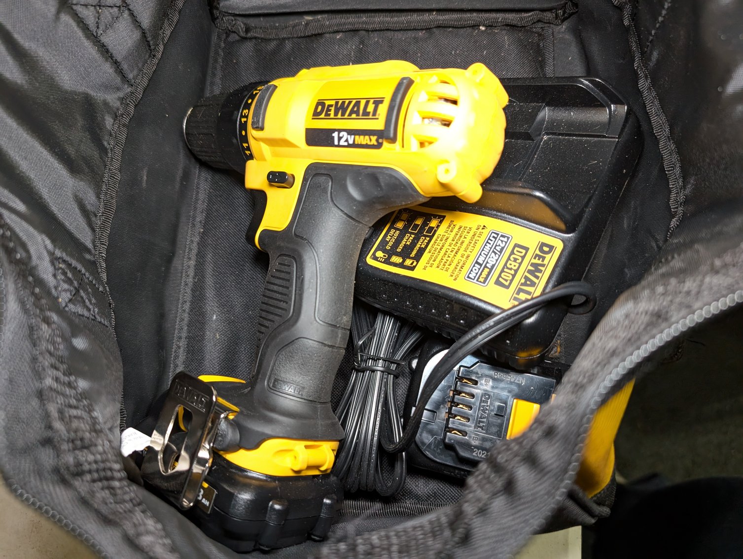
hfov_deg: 71.5
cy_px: 280
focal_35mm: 24
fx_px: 516
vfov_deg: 56.9
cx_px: 372
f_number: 1.68
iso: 1073
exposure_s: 1/120
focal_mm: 6.9
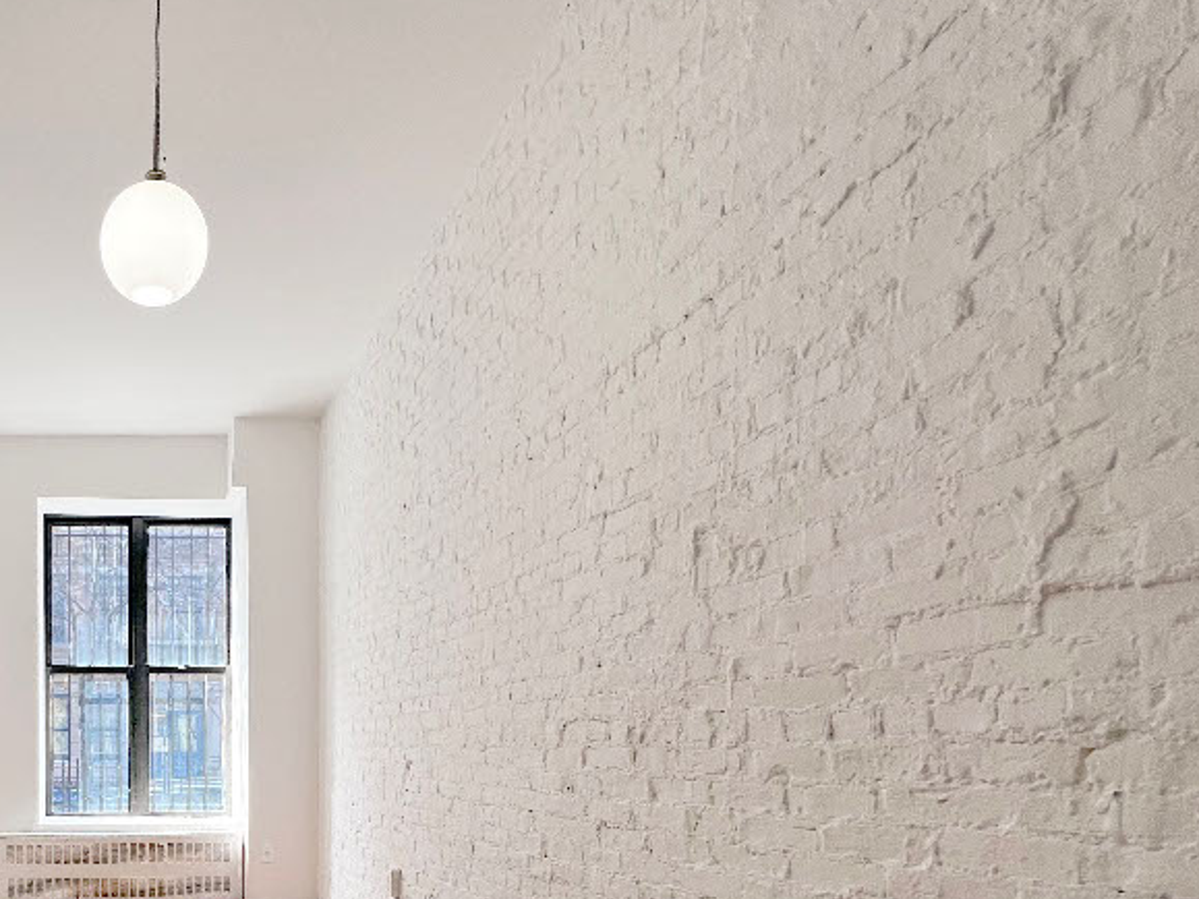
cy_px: 781
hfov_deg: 63.4
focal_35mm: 23
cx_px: 149
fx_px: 796
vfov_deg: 52.9
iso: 50
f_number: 1.8
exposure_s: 1/120
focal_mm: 1.57
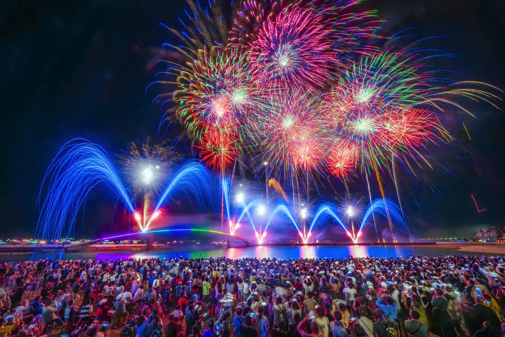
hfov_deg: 112.6
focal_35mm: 12
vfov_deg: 90.0
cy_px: 168
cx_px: 252
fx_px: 168
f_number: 22
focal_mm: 12
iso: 100
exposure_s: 21
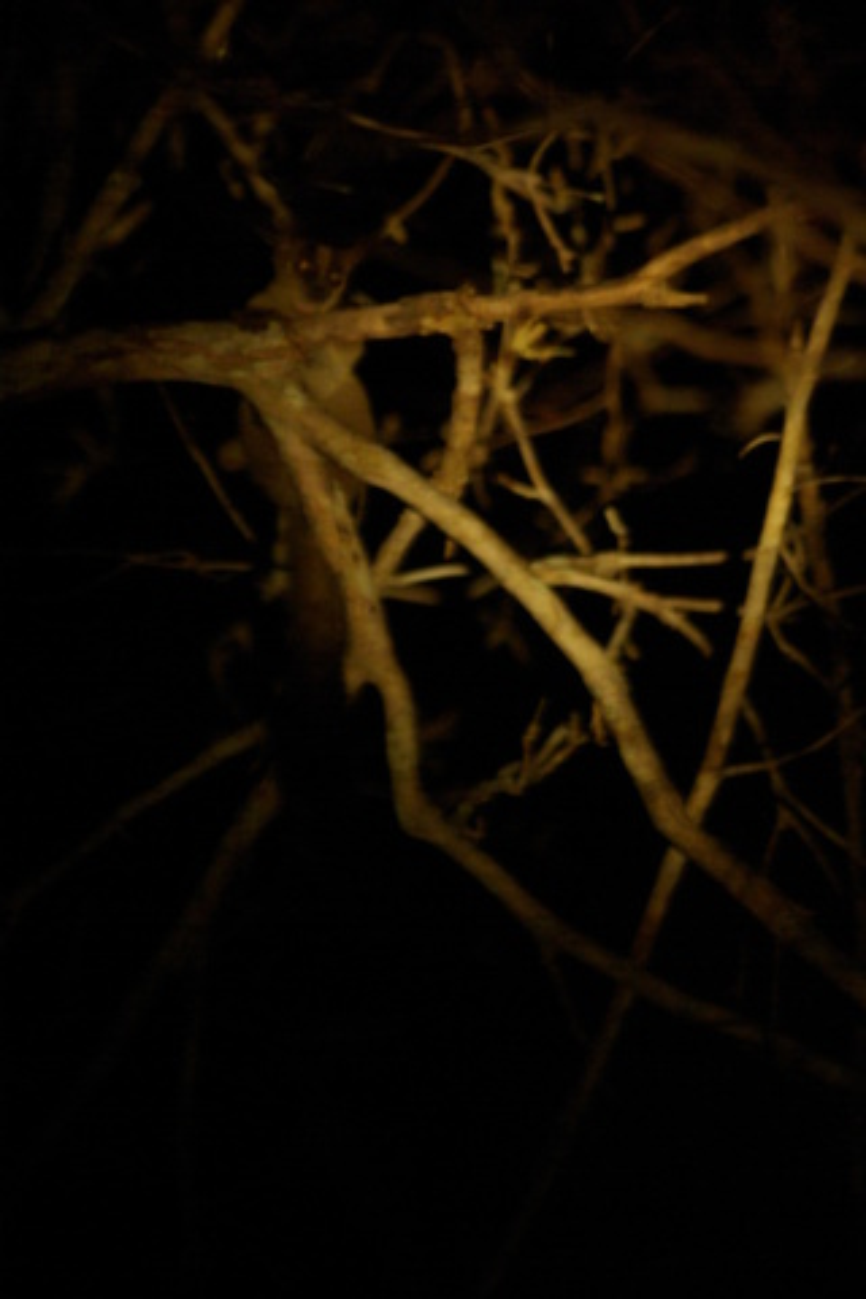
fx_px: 10283
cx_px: 433
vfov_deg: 7.2
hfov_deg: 4.8
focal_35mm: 285
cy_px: 650
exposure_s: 1/4
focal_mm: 190
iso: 800
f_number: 4.5
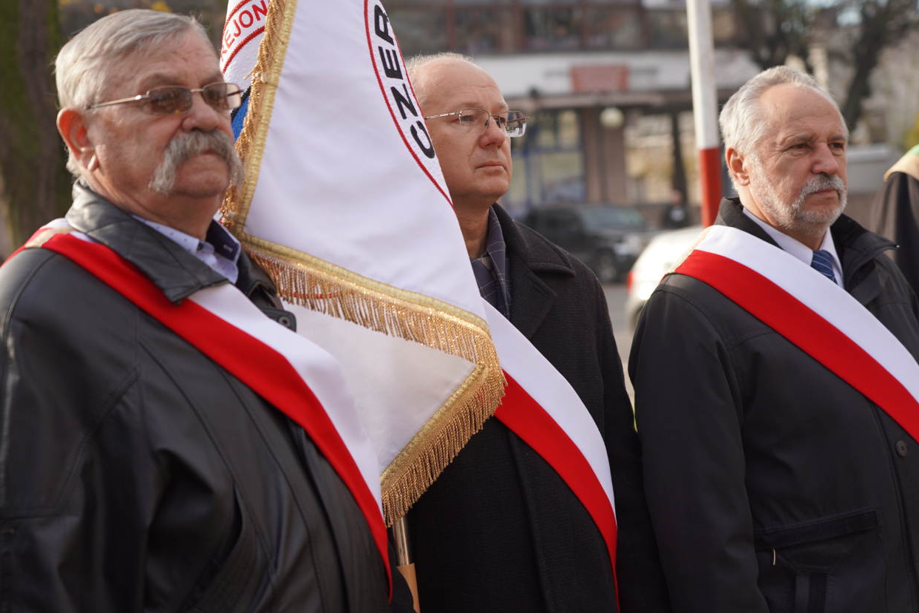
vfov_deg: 20.0
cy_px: 294
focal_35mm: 68
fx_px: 1736
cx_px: 452
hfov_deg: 29.7
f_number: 4
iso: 100
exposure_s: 1/200
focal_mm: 65
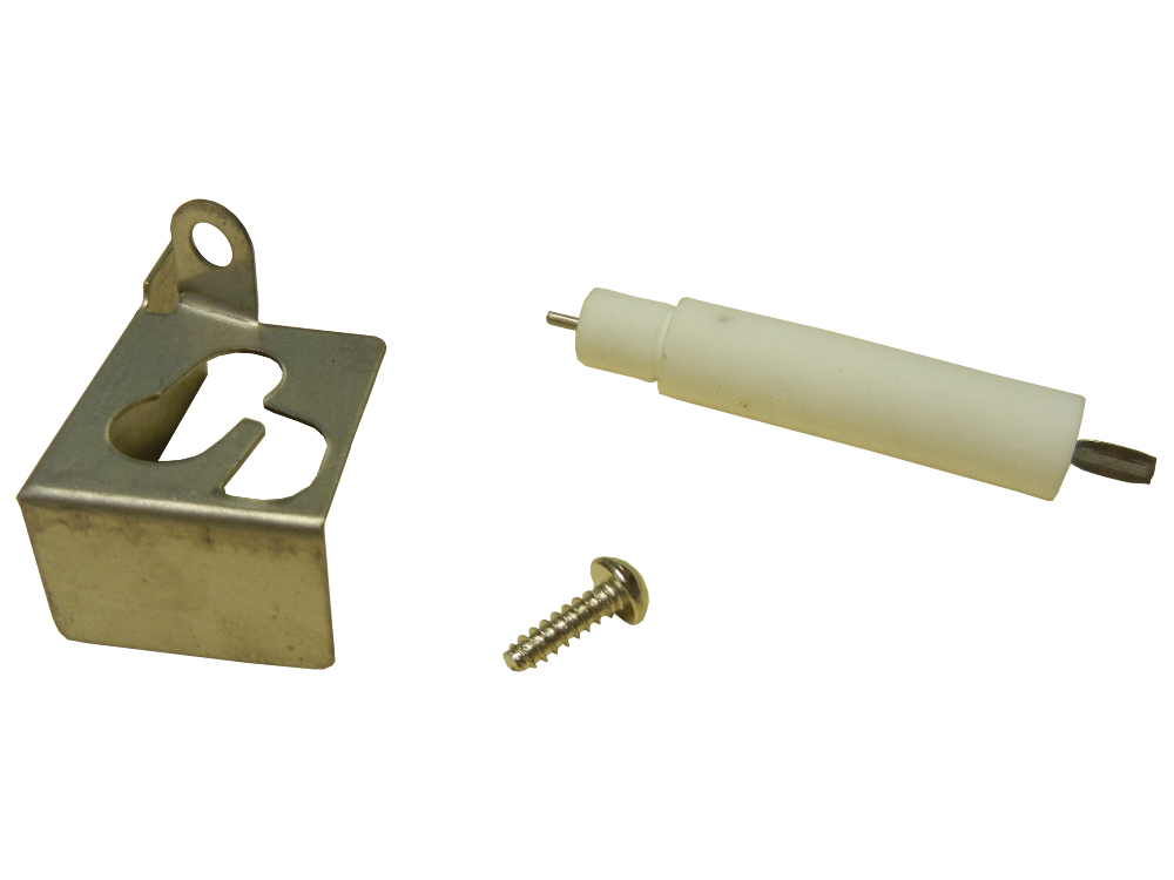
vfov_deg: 46.8
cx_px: 587
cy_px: 440
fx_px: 1017
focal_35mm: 30
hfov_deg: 60.0
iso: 160
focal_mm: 5.4
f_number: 3.5
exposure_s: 1/34
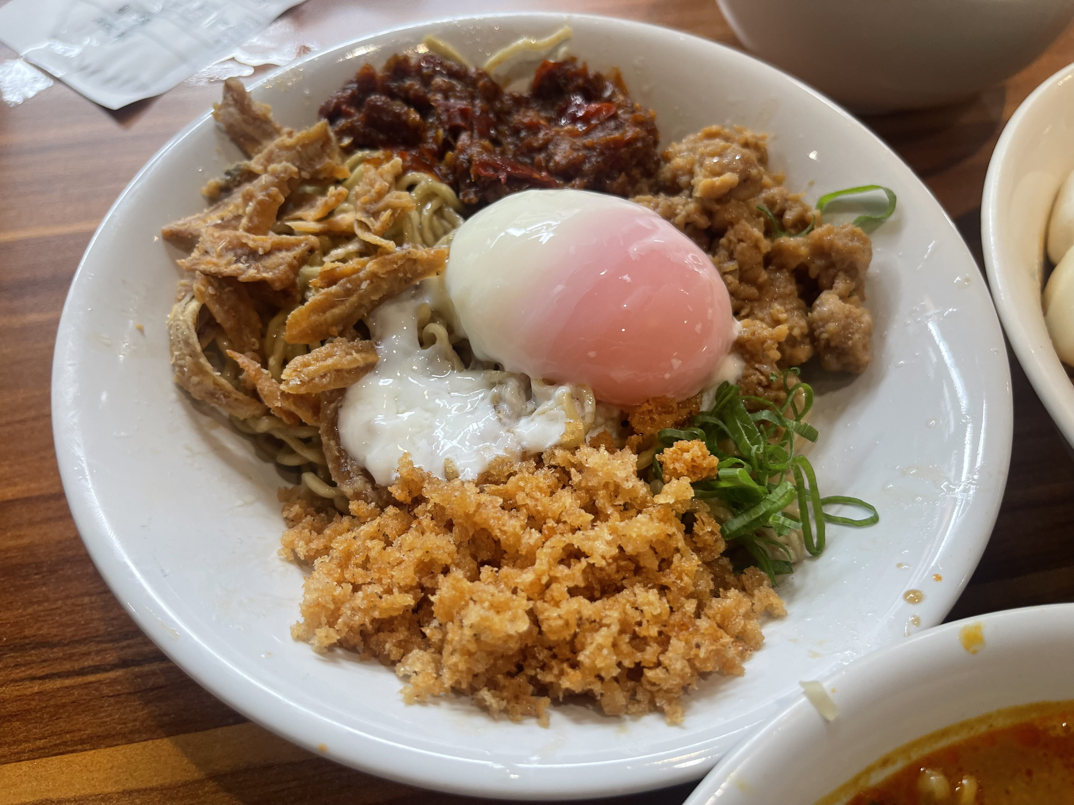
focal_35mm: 25
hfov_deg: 69.4
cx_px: 537
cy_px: 402
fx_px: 776
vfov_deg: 54.9
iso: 100
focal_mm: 5.1
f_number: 1.6
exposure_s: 1/100
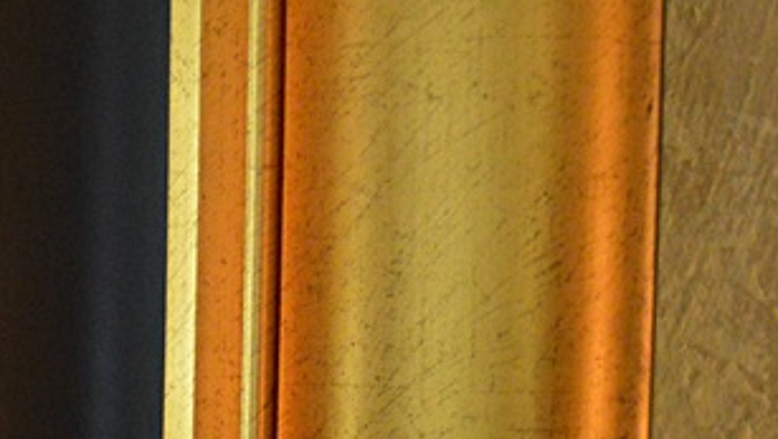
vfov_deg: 10.1
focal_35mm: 118
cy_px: 595
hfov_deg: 17.3
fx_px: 2429
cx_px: -162
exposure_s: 1/60
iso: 2500
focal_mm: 23
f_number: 3.8
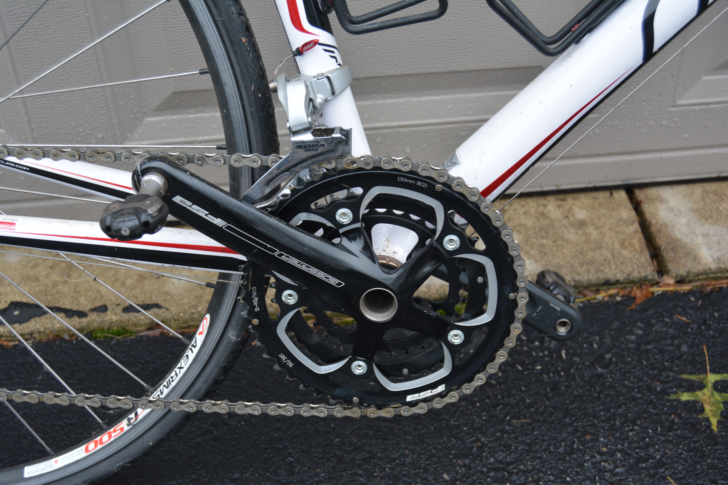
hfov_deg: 37.9
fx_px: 1062
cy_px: 242
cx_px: 364
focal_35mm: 52
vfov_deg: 25.8
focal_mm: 35
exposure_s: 1/125
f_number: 5.6
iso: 400
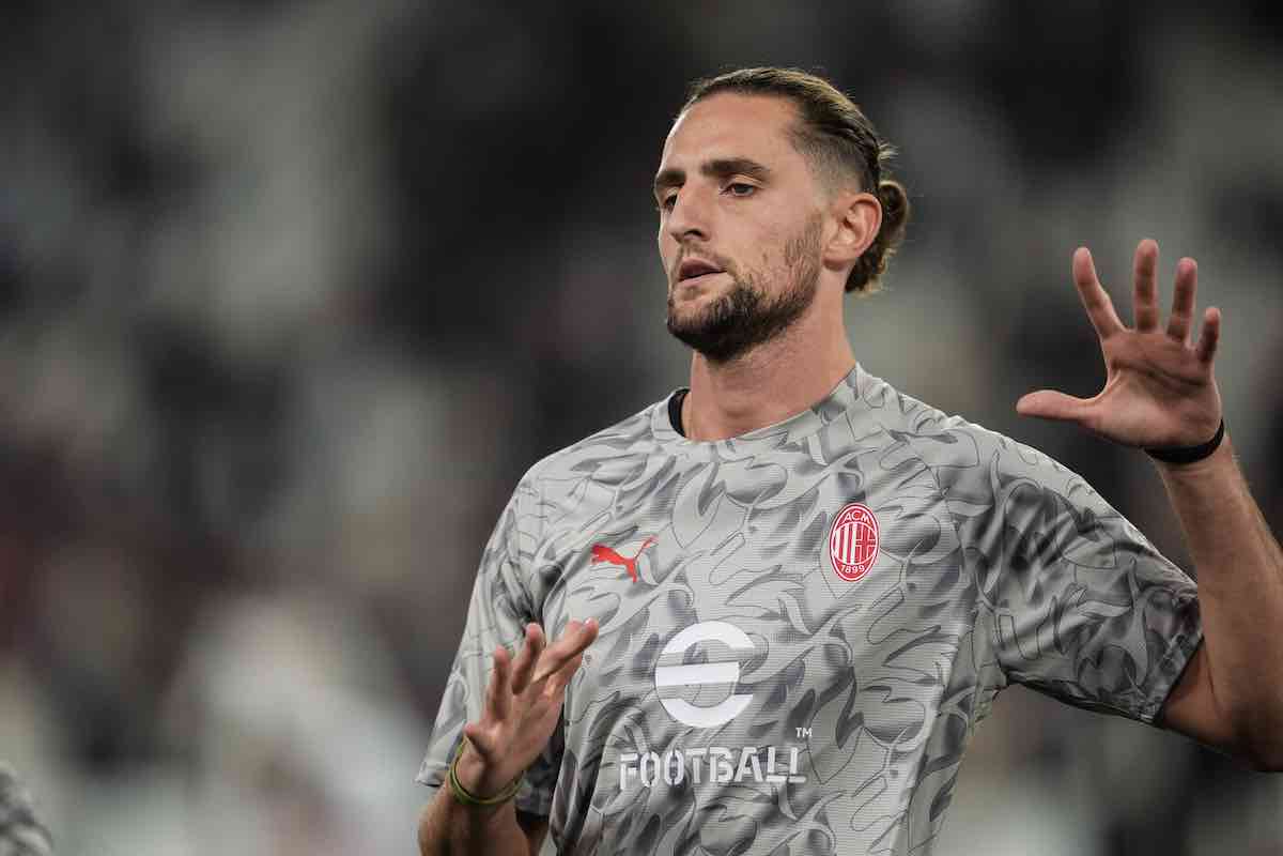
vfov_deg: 3.4
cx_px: 642
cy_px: 428
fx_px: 14254
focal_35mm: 400
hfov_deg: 5.2
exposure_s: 1/2000
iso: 2000
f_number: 2.8
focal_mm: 400
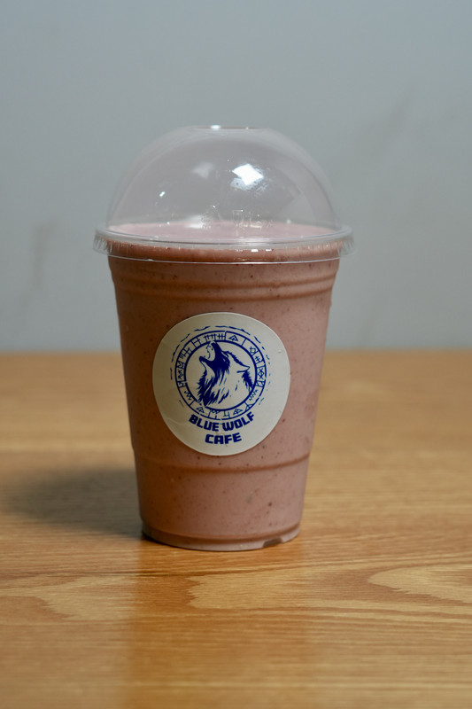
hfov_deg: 18.2
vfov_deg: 27.0
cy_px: 354
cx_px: 236
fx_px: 1476
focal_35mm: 75
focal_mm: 50
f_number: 4
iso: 800
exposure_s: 1/160
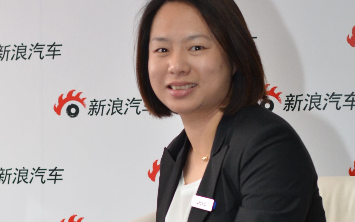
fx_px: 742
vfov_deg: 17.0
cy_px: 125
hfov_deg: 26.9
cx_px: 150
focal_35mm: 77
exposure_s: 1/250
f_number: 2.8
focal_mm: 35
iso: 800
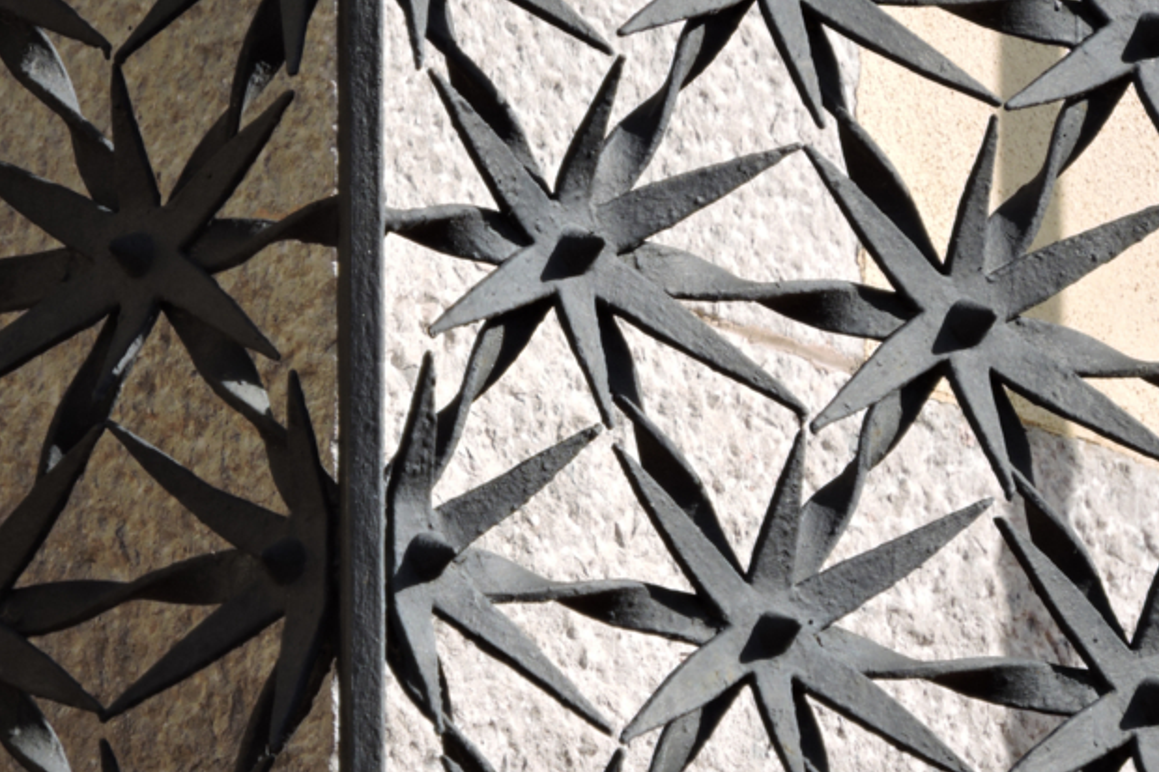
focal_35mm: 1342
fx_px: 43191
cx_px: 535
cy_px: 411
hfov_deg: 1.5
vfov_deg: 1.0
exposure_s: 1/400
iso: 100
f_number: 5.6
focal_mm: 179.2
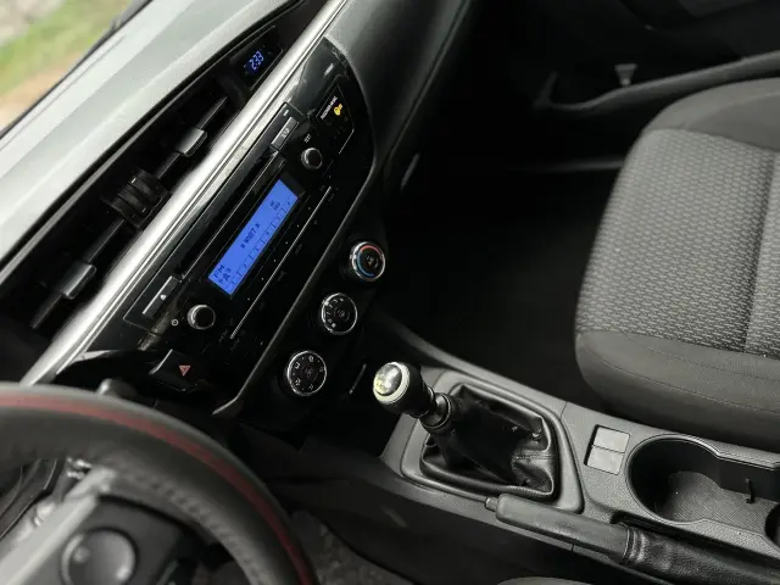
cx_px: 390
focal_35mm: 24
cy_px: 292
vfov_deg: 56.8
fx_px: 541
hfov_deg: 71.6
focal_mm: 6.86
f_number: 1.78
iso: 250
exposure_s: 1/82
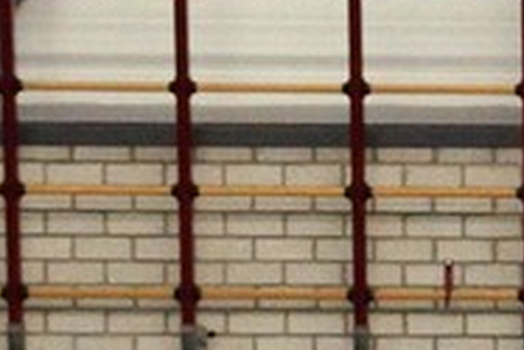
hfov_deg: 7.8
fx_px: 3583
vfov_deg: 5.6
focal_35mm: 246
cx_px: 1194
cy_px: 466
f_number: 3.2
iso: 1250
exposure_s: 1/250
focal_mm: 30
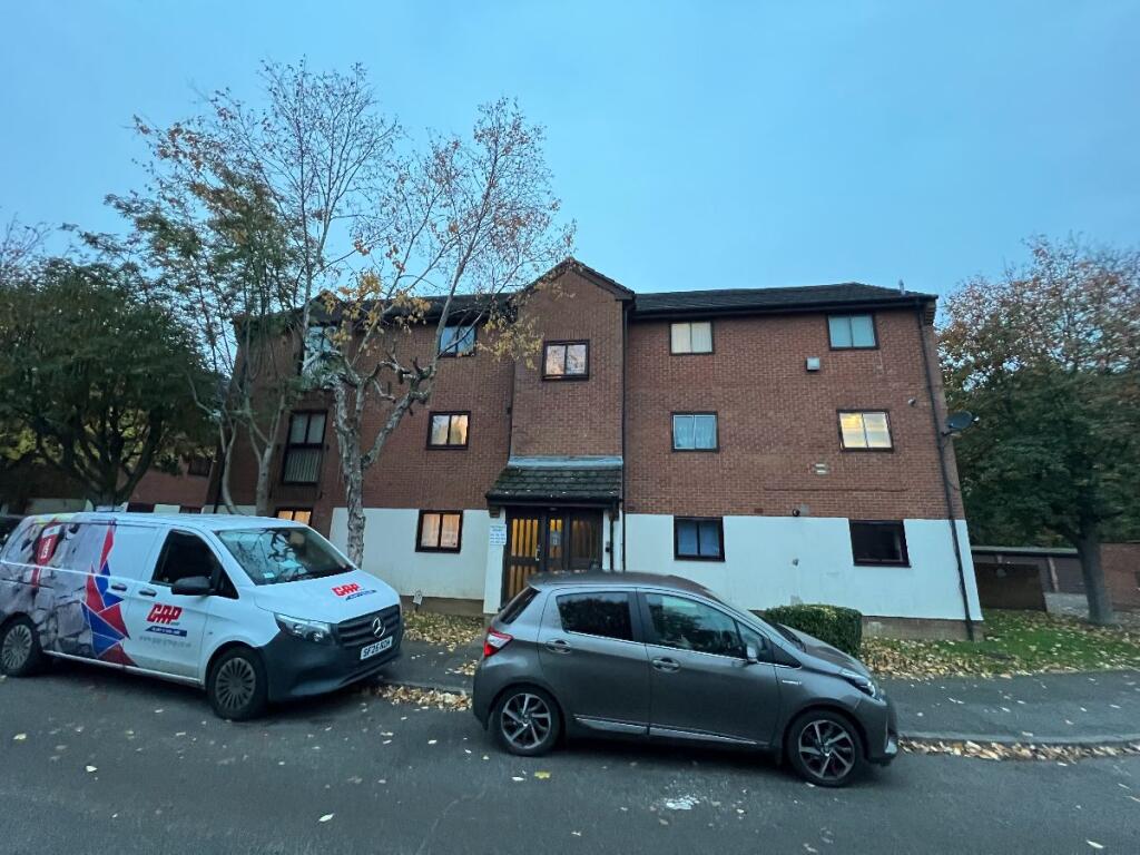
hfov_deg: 106.2
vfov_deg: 89.9
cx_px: 570
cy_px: 428
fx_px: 428
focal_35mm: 13
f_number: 1.8
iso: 800
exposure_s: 1/60
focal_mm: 1.57
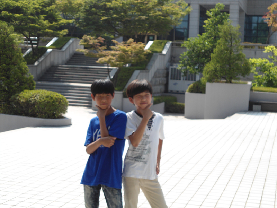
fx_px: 504
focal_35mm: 63
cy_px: 104
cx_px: 138
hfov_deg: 30.7
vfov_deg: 23.3
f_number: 4.2
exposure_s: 1/400
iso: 80
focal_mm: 11.2
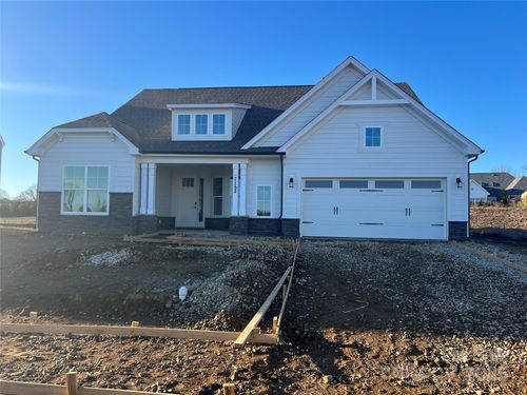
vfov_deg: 53.1
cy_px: 198
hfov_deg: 67.3
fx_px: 396
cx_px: 264
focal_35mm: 26
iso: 50
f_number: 1.5
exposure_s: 1/1621
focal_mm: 5.7
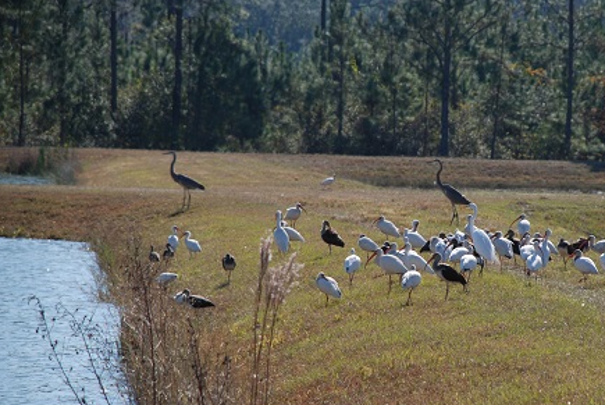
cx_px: 435
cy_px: 209
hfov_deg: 6.9
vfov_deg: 4.6
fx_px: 5009
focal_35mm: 298
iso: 140
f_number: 5.6
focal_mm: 135
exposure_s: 1/500
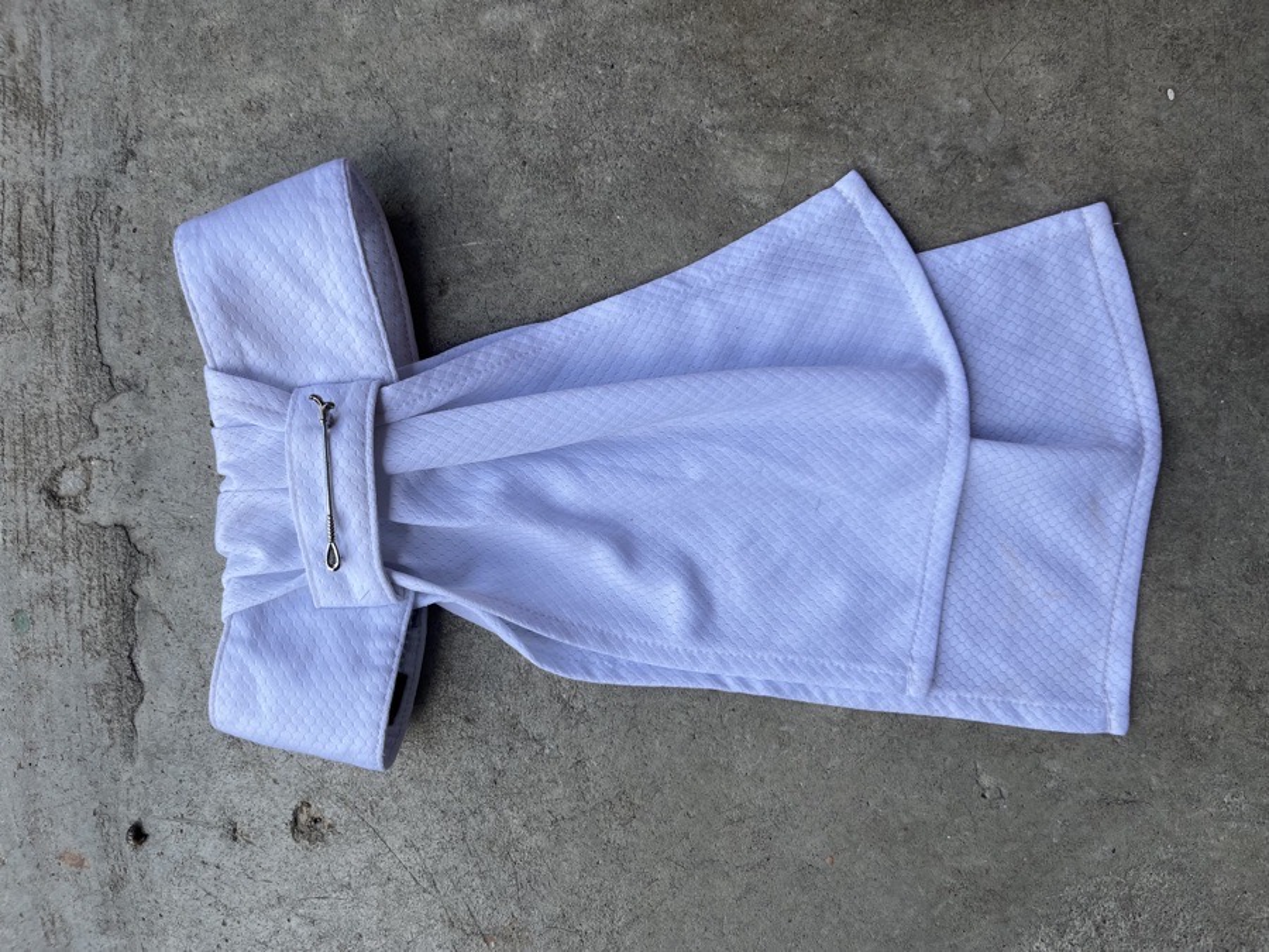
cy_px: 476
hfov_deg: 67.3
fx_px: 953
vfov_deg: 53.1
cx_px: 634
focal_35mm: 26
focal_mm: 5.1
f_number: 1.6
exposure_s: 1/1923
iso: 50
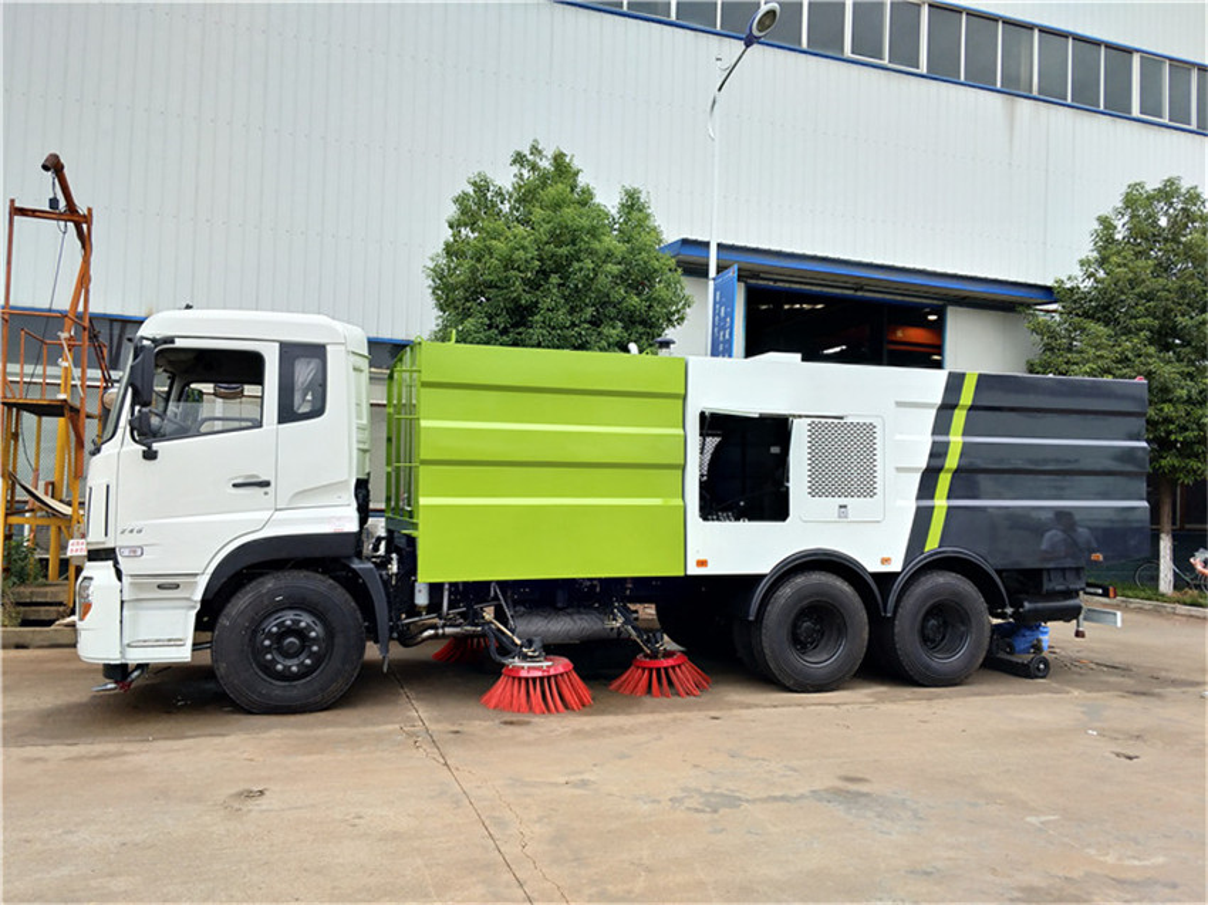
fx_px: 872
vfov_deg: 54.9
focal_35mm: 25
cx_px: 604
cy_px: 452
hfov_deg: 69.4
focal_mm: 4.32
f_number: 1.7
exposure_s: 1/298
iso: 50
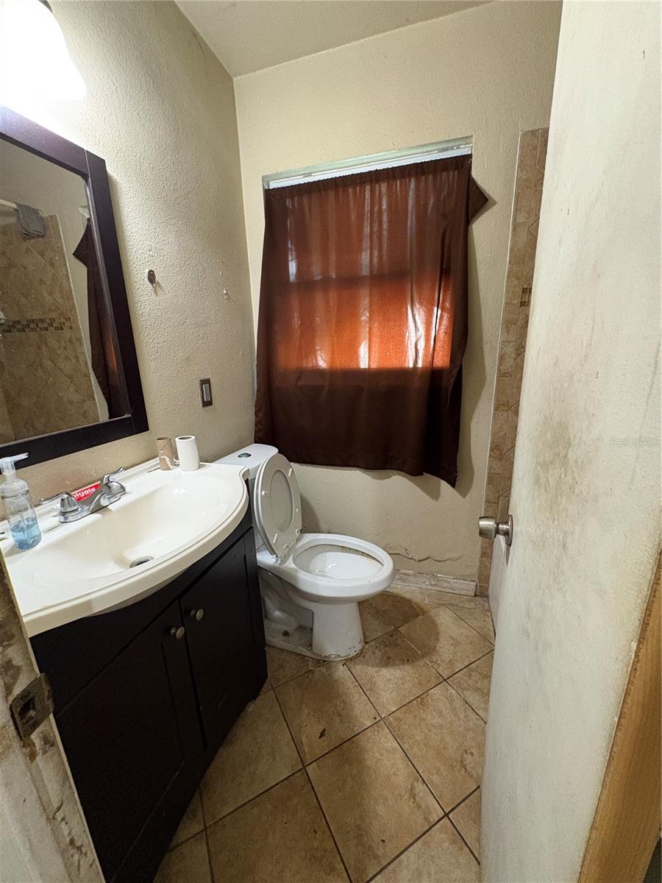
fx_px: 357
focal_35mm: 14
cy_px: 442
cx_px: 331
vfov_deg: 102.1
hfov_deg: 85.7
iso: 640
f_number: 2.2
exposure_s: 1/40
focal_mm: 2.22
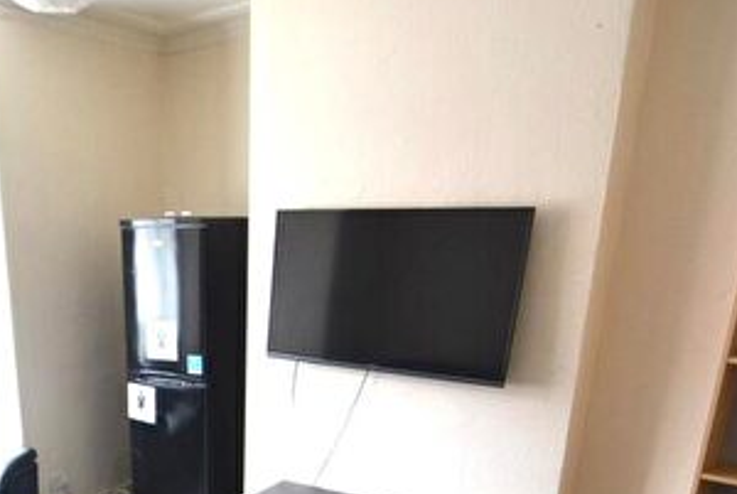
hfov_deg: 52.2
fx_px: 718
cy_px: 511
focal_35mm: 35
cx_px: 192
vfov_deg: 34.1
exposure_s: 1/60
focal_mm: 10
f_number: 4
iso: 450
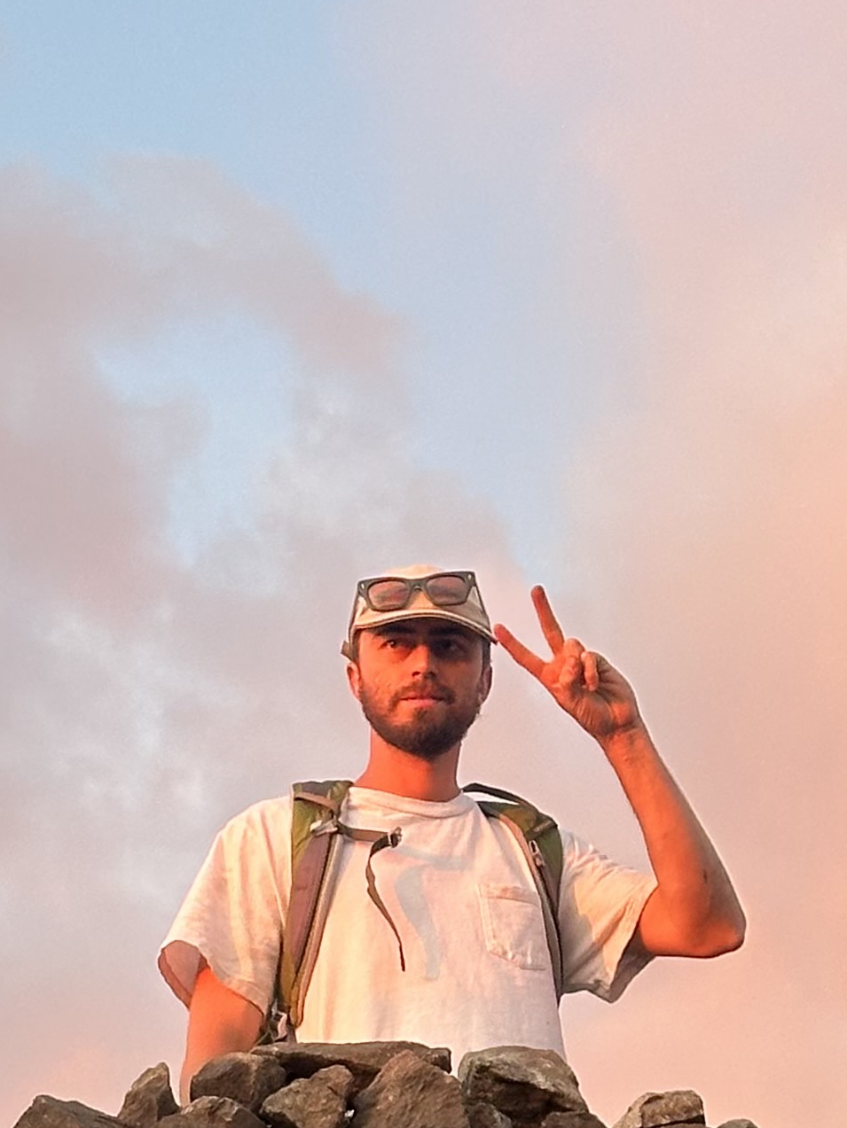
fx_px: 4958
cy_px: 742
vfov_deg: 13.0
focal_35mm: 152
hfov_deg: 9.8
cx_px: 455
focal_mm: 6.86
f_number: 1.78
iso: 64
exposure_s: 1/121
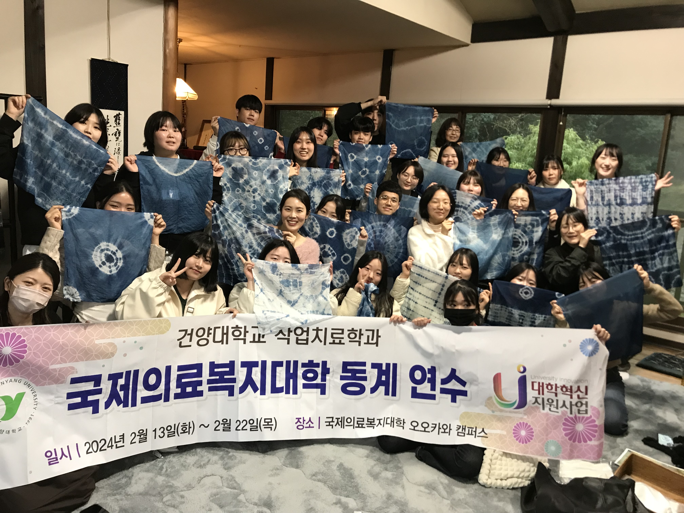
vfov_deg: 49.7
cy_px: 256
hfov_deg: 63.4
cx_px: 342
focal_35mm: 28
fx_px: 553
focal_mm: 3.99
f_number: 1.8
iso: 50
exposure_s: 1/15
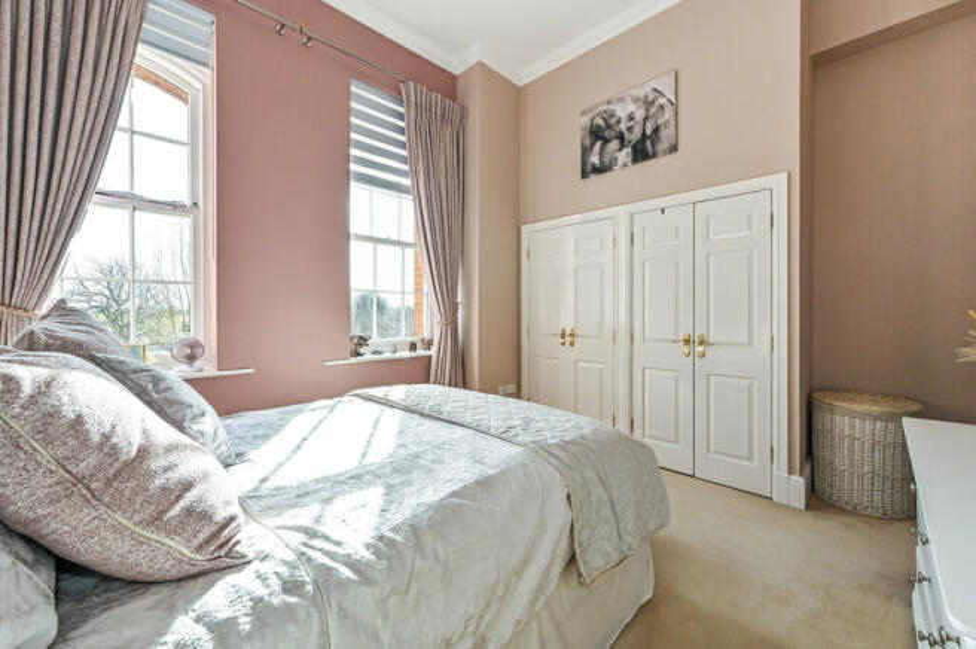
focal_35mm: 14
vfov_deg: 81.1
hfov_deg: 104.3
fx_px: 379
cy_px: 324
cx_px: 488
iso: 400
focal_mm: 14
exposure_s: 1/160
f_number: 9
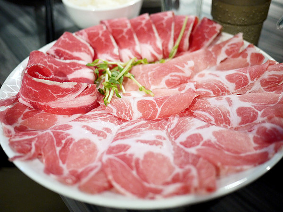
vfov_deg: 36.0
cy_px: 106
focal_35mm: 40
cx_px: 142
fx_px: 327
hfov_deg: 46.8
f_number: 1.7
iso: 800
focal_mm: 20
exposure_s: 1/25
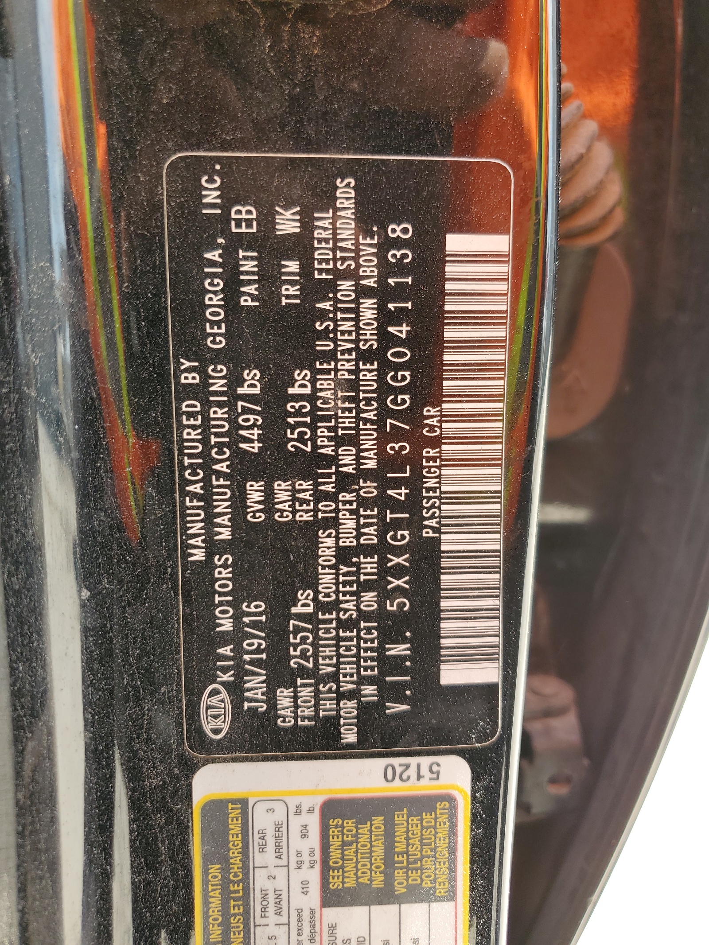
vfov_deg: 67.3
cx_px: 354
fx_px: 710
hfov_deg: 53.1
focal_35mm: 26
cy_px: 472
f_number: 1.5
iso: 50
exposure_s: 1/294
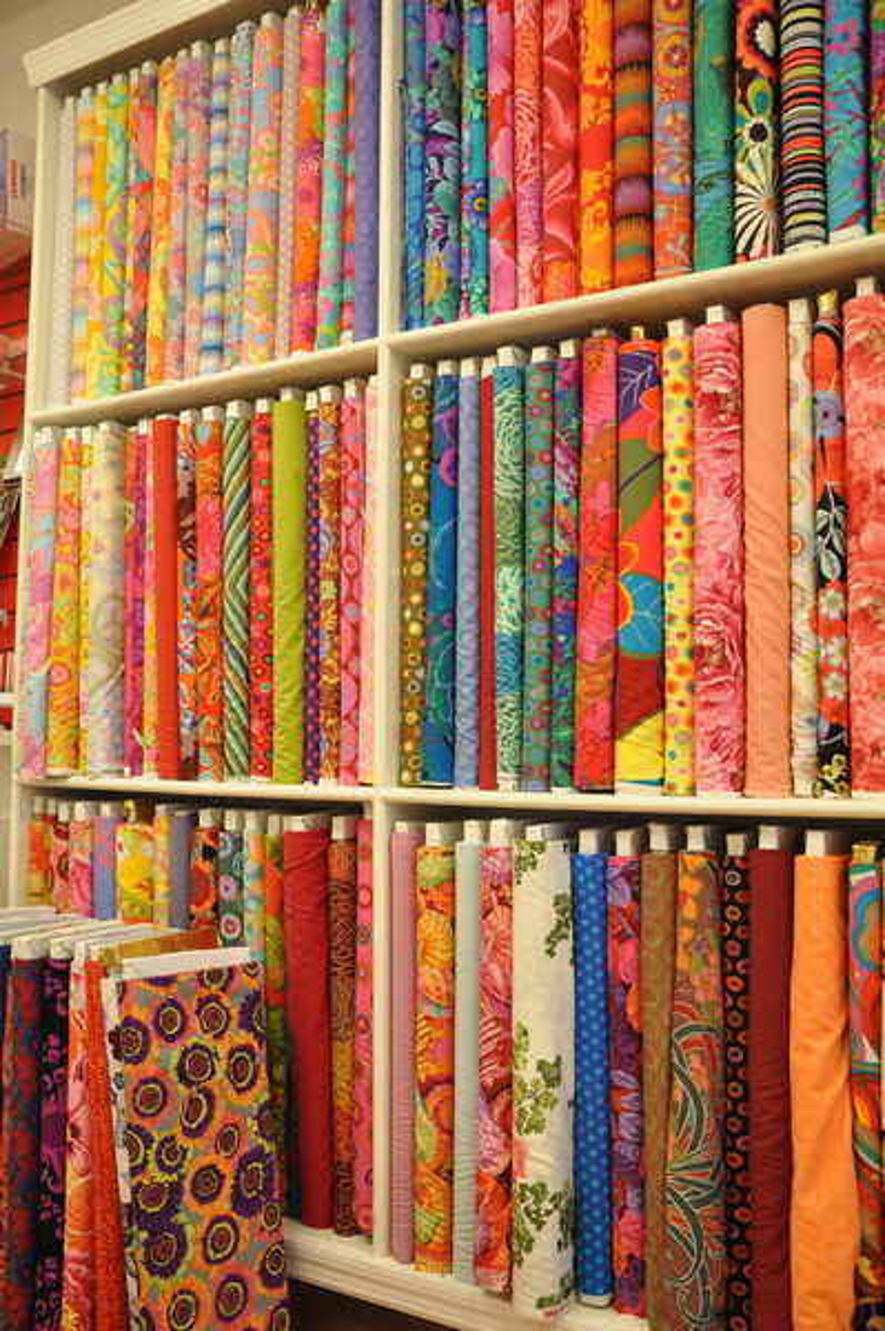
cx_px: 442
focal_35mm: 32
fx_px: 1163
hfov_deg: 41.6
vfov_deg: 59.5
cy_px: 666
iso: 400
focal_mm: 21
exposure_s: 1/25
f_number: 5
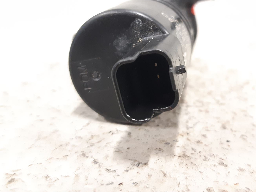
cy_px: 81
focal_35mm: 41
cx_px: 154
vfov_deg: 35.1
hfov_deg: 45.5
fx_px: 303
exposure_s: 1/25
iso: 320
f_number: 1.7
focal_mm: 3.93
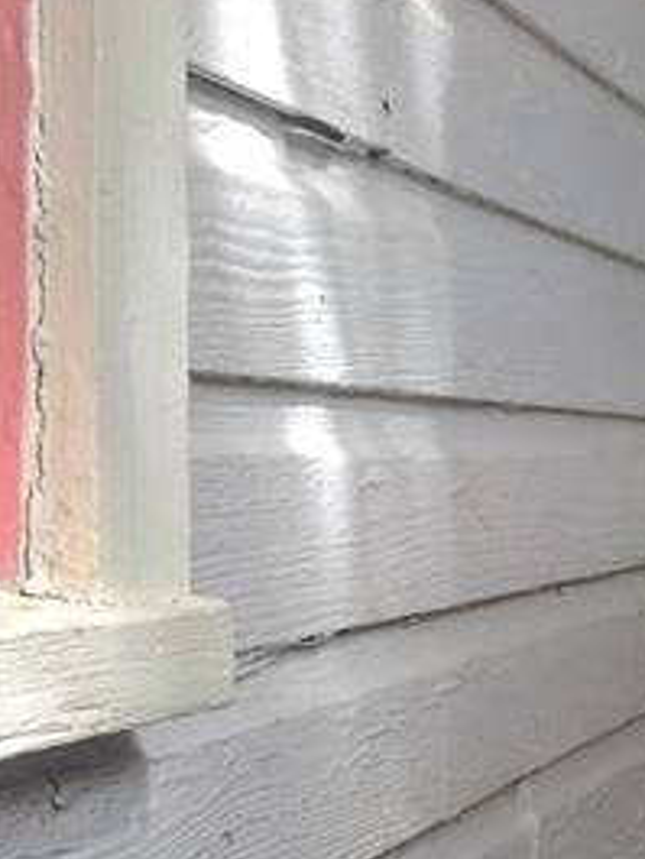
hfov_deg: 13.5
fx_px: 2582
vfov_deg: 18.8
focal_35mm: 104
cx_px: 930
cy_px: 554
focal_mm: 6.4
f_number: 1.8
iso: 12
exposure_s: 1/185
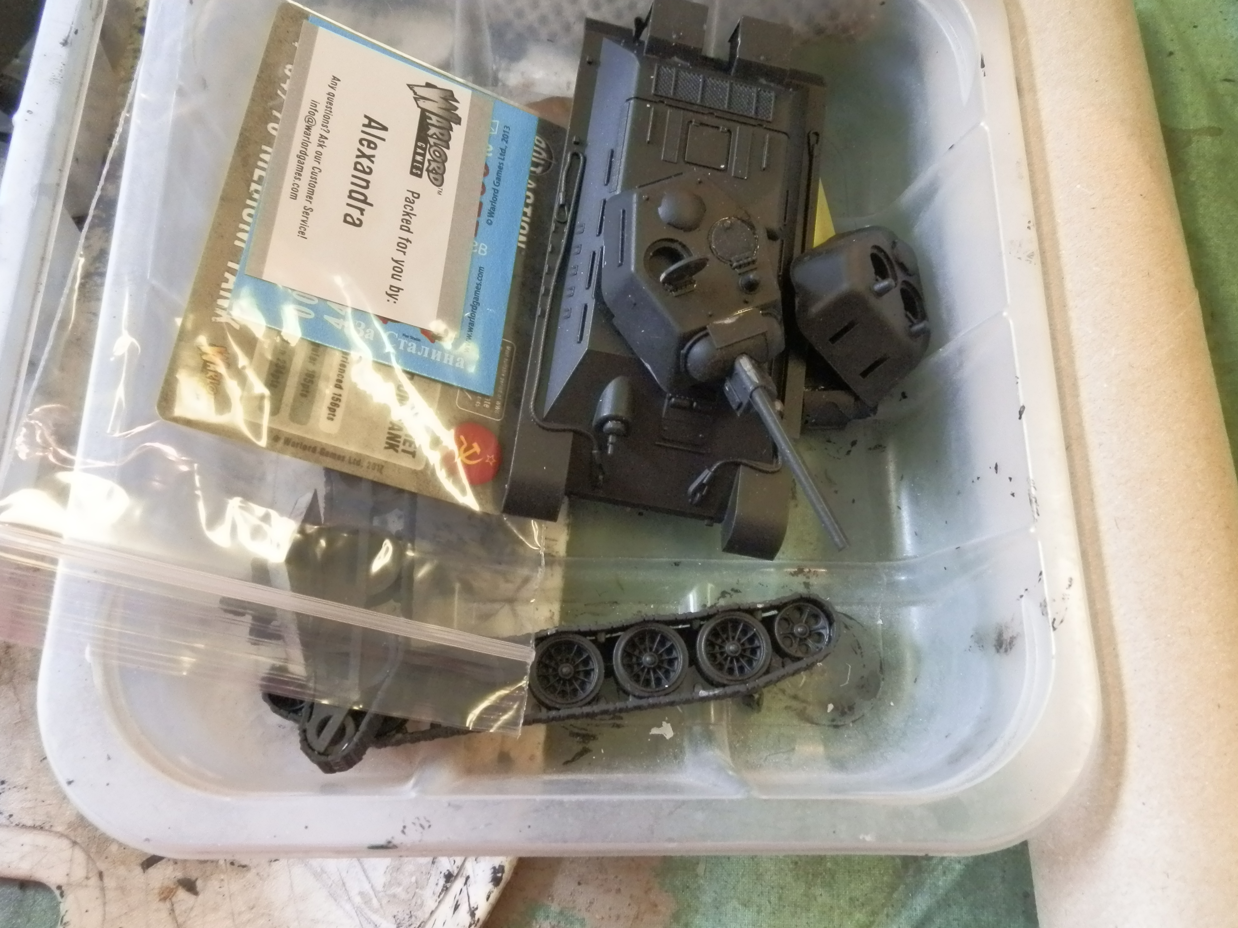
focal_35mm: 30
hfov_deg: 60.0
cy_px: 432
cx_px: 615
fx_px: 1073
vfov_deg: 46.8
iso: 400
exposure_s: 1/40
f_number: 3.1
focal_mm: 5
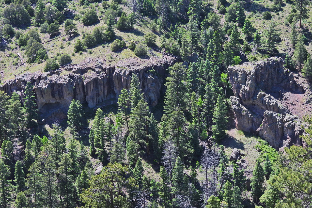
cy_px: 113
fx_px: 728
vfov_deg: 16.3
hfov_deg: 24.2
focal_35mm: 84
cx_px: 156
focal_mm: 14.3
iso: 100
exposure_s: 1/400
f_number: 3.5
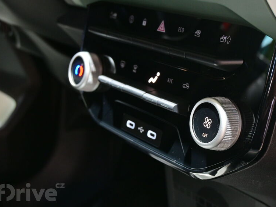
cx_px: 166
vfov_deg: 24.4
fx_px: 478
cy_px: 91
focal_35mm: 60
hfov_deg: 32.1
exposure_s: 1/10
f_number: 6.3
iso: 800
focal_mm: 32.5
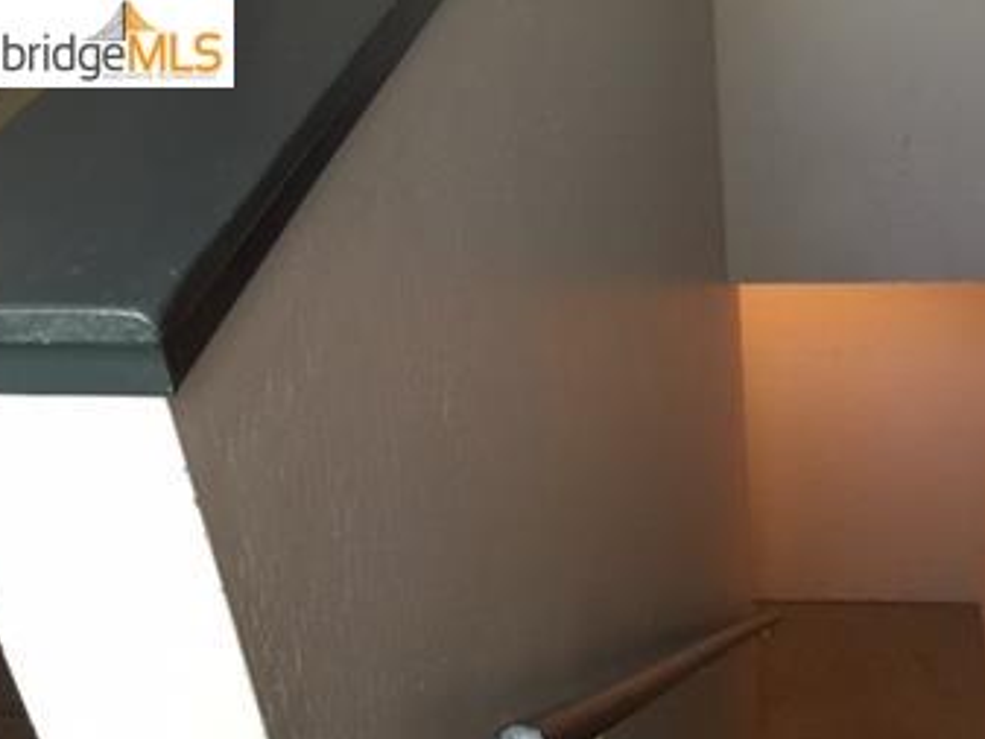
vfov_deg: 25.6
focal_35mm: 55
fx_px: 1566
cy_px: 695
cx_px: 798
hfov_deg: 33.8
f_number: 2.2
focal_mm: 4.15
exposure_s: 1/10
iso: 100
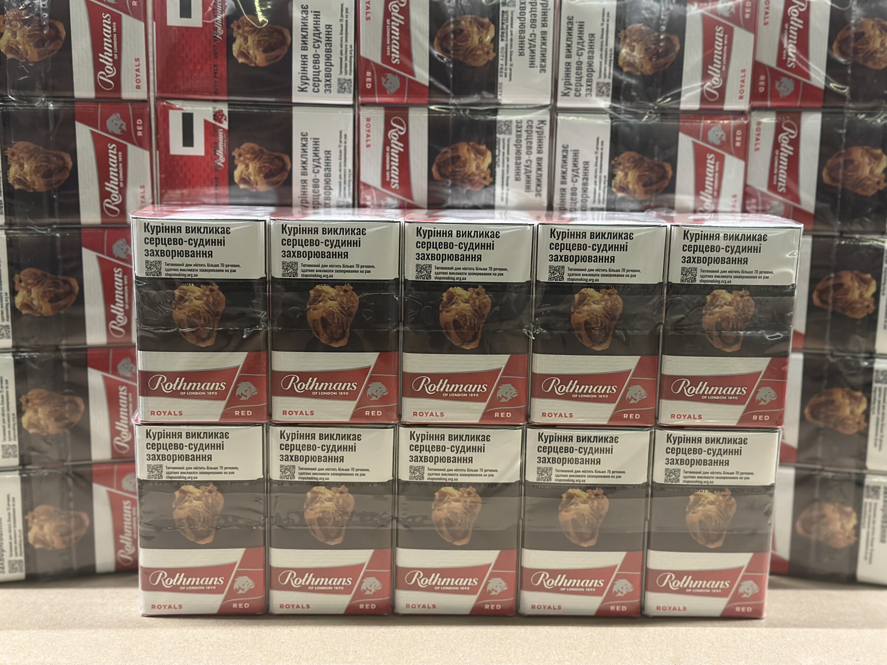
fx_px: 1230
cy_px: 332
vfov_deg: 30.3
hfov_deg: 39.7
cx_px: 444
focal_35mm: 48
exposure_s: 1/40
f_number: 1.78
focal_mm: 6.86
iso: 500
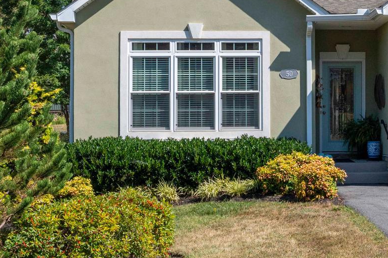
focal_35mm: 90
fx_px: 972
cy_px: 85
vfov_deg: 15.1
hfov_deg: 22.2
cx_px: 315
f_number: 14
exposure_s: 1/800
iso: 1000
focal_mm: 34.5
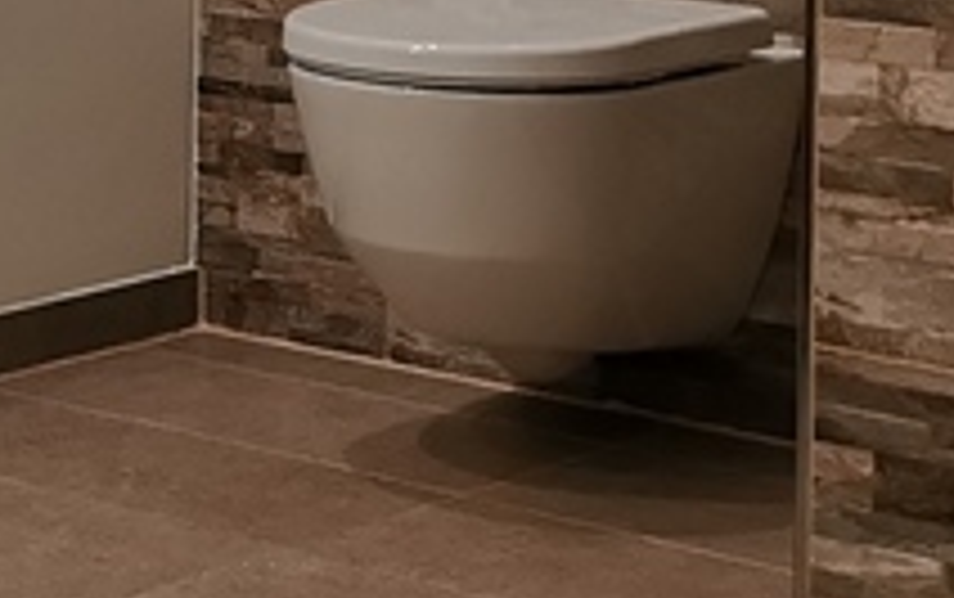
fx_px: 3592
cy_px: -297
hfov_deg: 13.8
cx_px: -666
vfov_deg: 9.3
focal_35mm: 138
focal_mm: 5.56
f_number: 1.6
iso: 250
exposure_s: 1/100
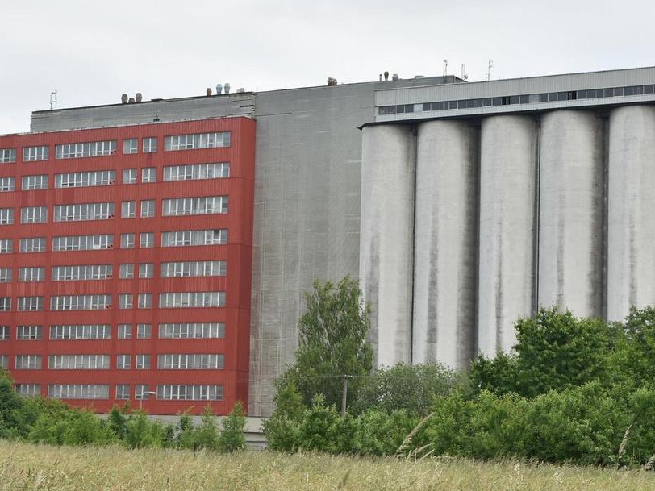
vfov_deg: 16.2
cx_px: 339
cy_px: 340
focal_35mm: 91
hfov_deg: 21.5
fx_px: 1722
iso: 100
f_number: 9
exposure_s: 1/160
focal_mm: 32
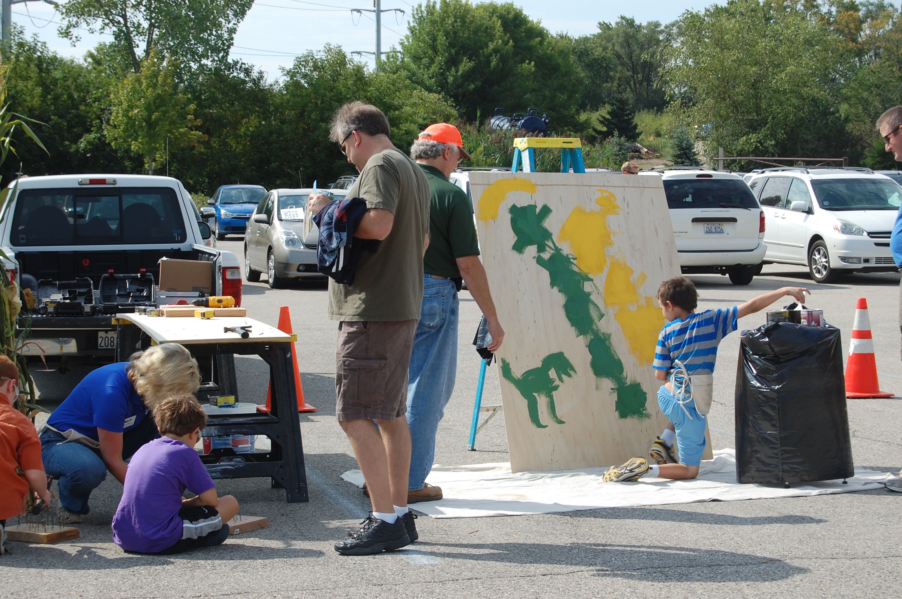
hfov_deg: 24.6
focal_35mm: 82
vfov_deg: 16.5
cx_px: 451
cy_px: 300
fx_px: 2065
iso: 200
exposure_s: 1/320
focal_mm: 55
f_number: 9
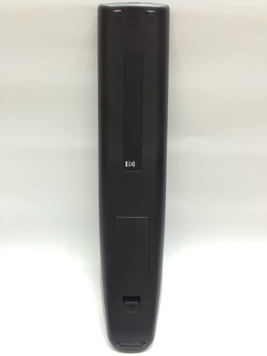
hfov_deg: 48.2
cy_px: 178
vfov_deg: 61.7
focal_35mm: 29
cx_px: 134
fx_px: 298
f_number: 2.2
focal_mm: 4.15
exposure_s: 1/33
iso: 160
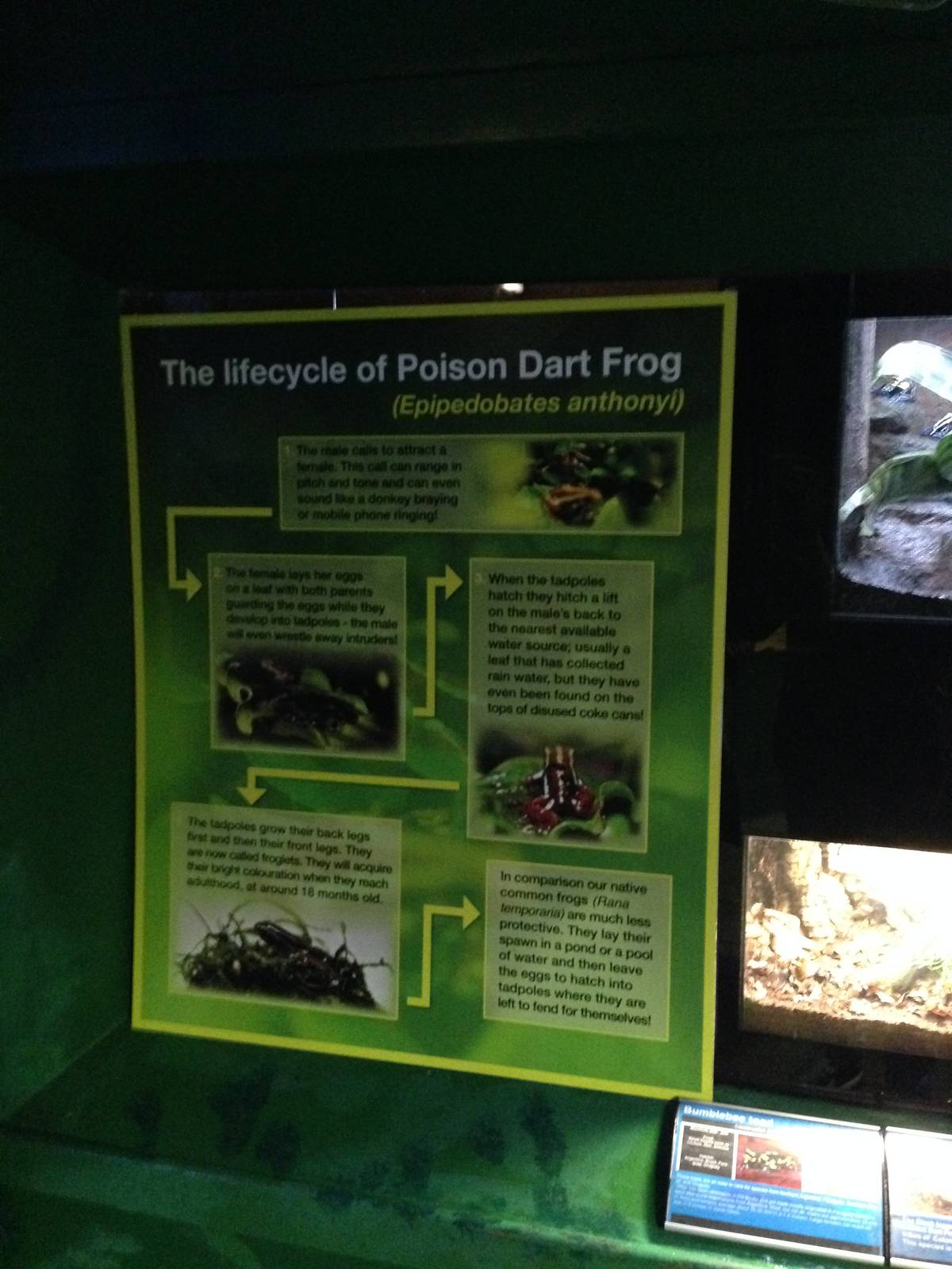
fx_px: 1210
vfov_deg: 55.4
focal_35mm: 33
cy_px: 634
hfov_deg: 42.9
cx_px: 476
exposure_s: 1/15
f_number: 2.4
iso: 800
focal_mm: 4.12
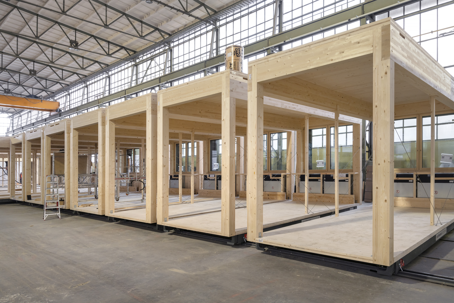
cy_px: 152
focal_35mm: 25
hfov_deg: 70.7
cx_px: 227
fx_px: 320
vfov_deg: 50.6
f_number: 11
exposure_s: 1/15
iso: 400
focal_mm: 25.4
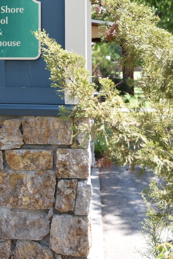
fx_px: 498
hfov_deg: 19.1
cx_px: -7
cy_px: 23
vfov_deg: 28.1
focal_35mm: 69
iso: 100
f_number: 3.2
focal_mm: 22
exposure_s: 1/320
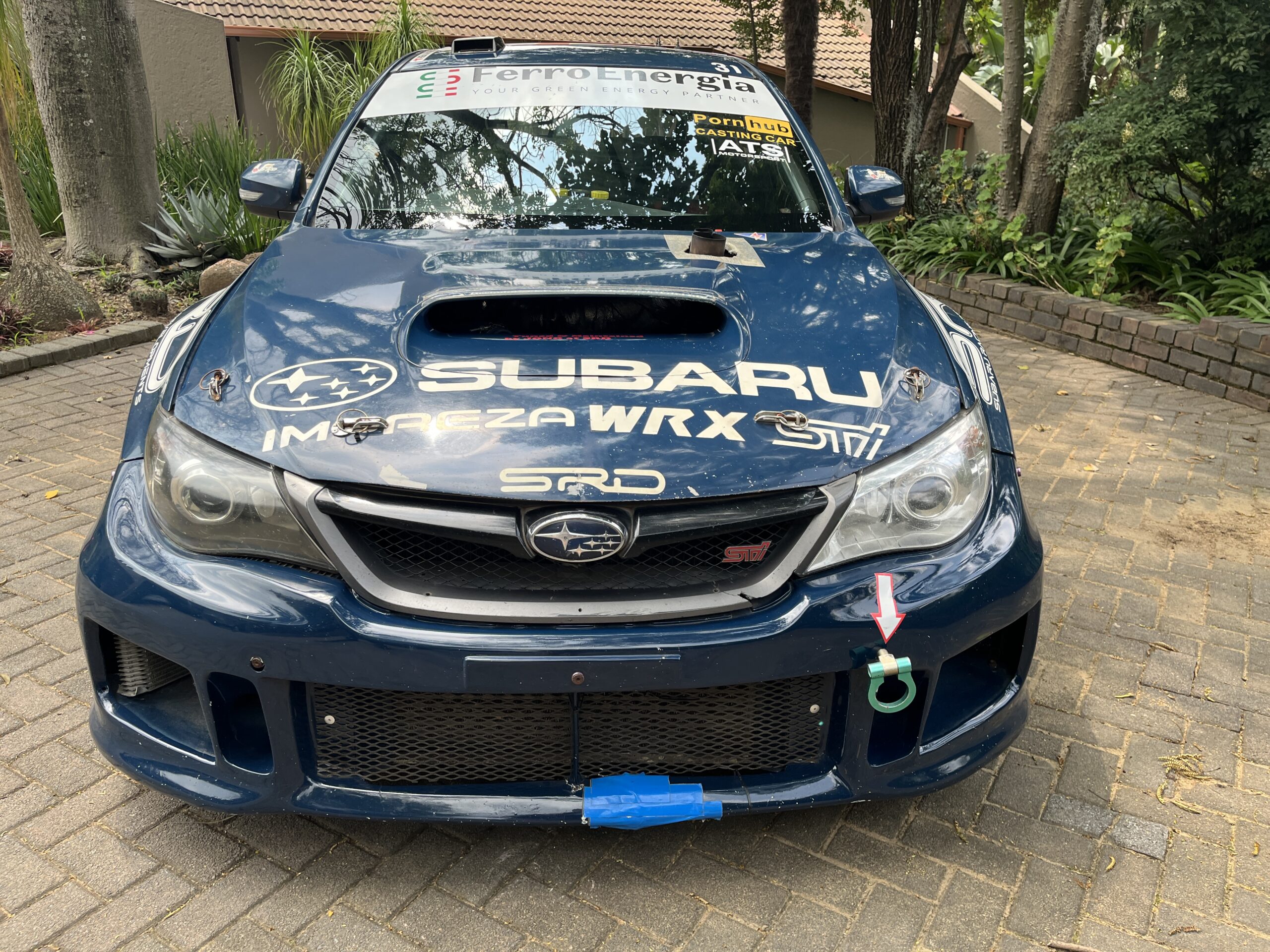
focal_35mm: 26
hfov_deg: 67.3
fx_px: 954
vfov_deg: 53.1
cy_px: 476
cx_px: 635
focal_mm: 5.1
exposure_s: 1/696
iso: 50
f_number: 1.6
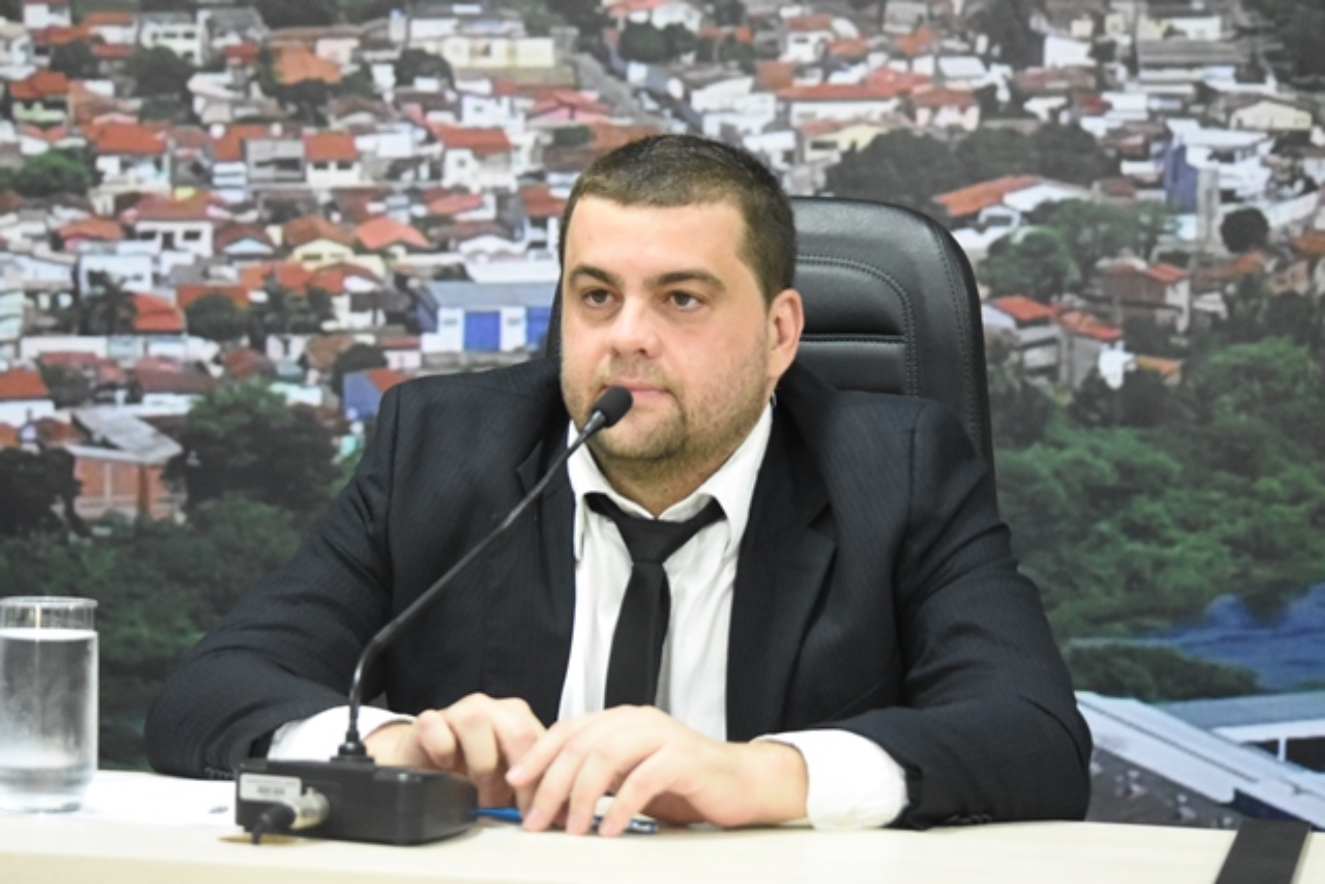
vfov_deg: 13.4
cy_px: 442
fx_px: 3755
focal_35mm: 102
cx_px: 662
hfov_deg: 20.0
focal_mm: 68
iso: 5000
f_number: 4.5
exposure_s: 1/80
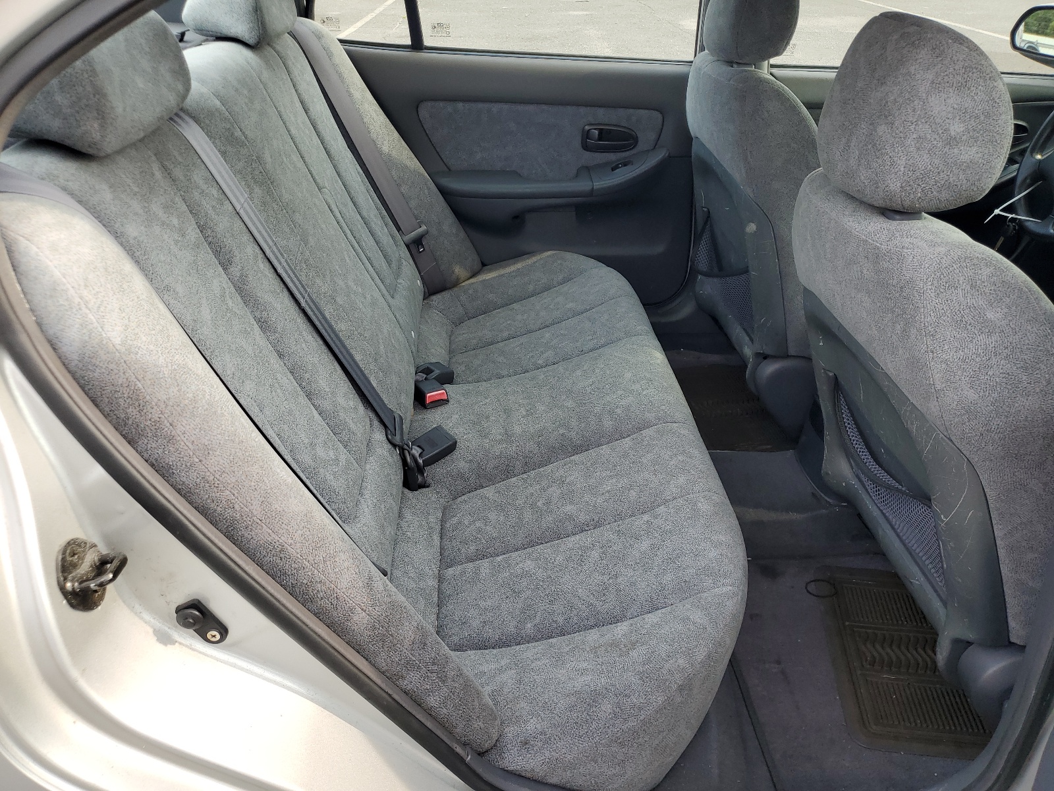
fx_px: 792
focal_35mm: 26
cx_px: 527
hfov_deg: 67.3
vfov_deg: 53.1
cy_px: 396
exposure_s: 1/417
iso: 50
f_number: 1.5
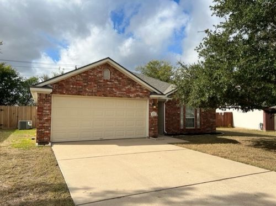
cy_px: 103
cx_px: 138
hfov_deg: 67.4
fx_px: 207
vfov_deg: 52.9
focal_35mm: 26
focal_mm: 5.7
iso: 50
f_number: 1.5
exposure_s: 1/5076
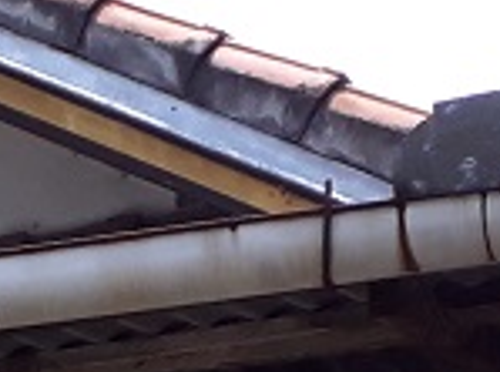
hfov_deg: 8.5
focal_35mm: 210
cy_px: 1232
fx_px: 3026
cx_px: -785
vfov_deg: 6.3
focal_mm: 3.71
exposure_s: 1/978
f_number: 1.7
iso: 40
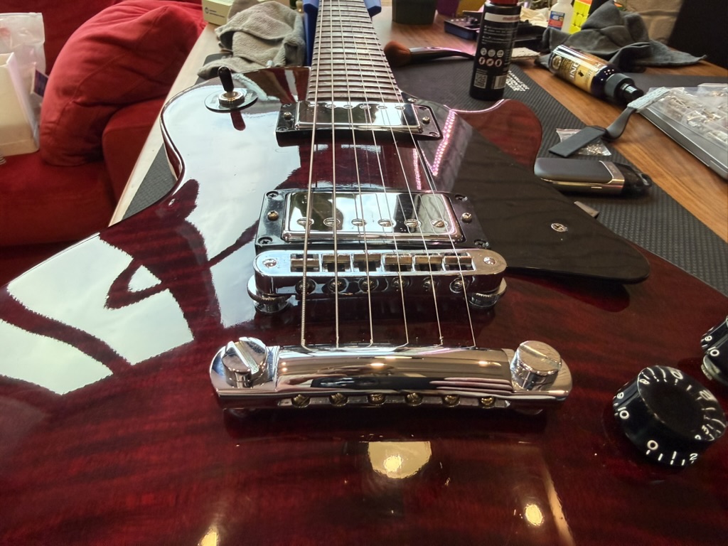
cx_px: 364
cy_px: 273
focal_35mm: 24
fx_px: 505
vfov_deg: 56.8
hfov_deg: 71.6
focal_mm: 2.22
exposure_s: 1/100
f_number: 2.2
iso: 320
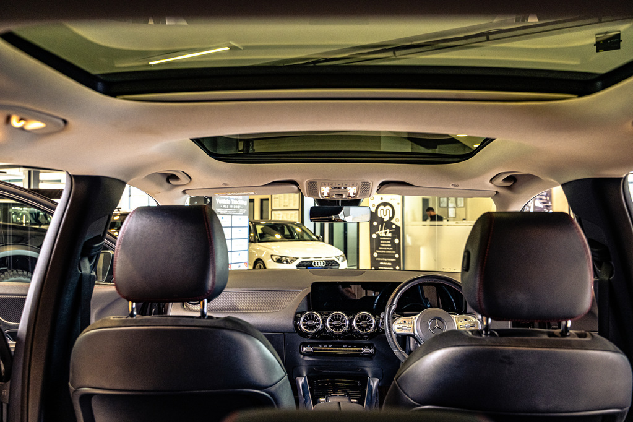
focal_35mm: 30
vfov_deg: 44.3
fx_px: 519
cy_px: 211
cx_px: 316
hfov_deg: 62.8
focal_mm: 29.5
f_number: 4
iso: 1600
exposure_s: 1/160
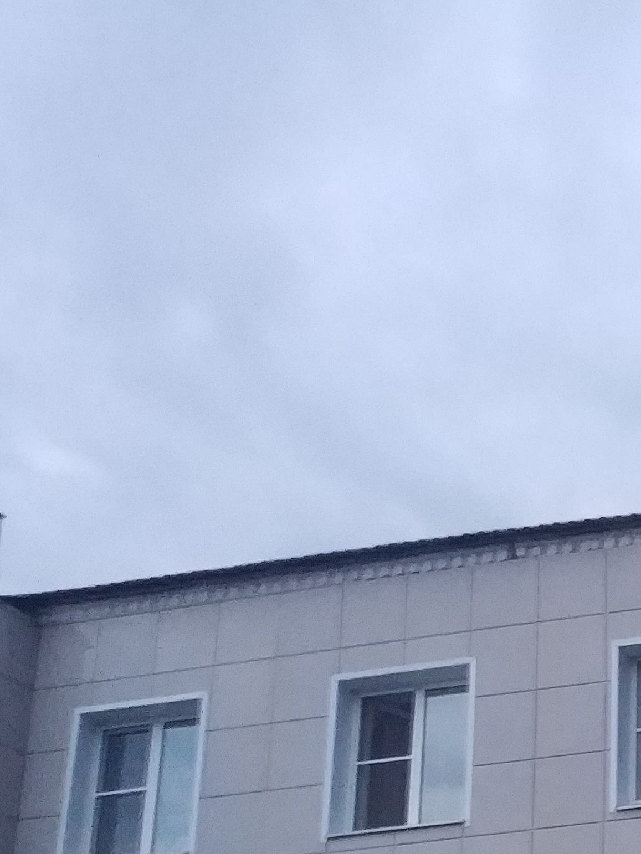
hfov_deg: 16.3
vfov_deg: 22.8
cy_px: 812
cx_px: 949
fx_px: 2049
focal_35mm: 83
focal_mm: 4.5
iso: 637
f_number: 2
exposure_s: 1/17
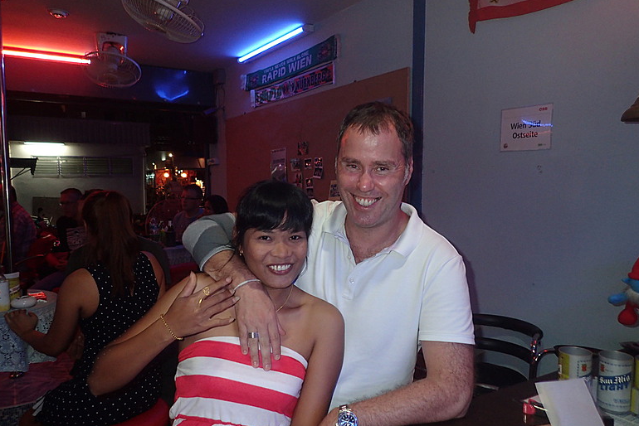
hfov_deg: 67.3
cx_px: 309
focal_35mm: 27
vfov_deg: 47.9
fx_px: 479
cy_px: 240
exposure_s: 1/30
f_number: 2
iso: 200
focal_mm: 4.5
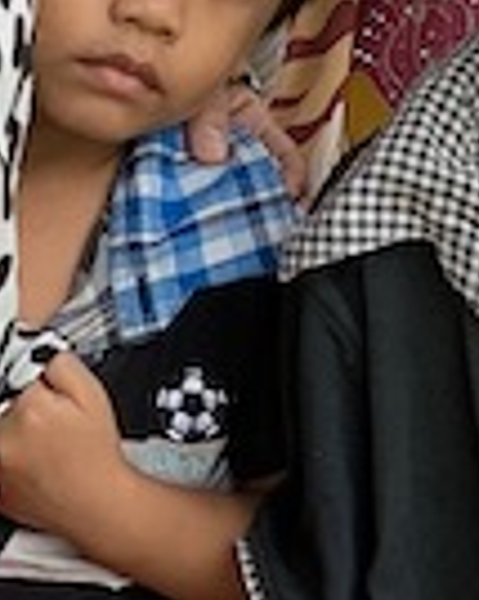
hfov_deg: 5.1
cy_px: -739
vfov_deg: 6.2
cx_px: 251
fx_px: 5375
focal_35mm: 303
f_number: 2.4
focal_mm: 6
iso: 16
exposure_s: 1/133
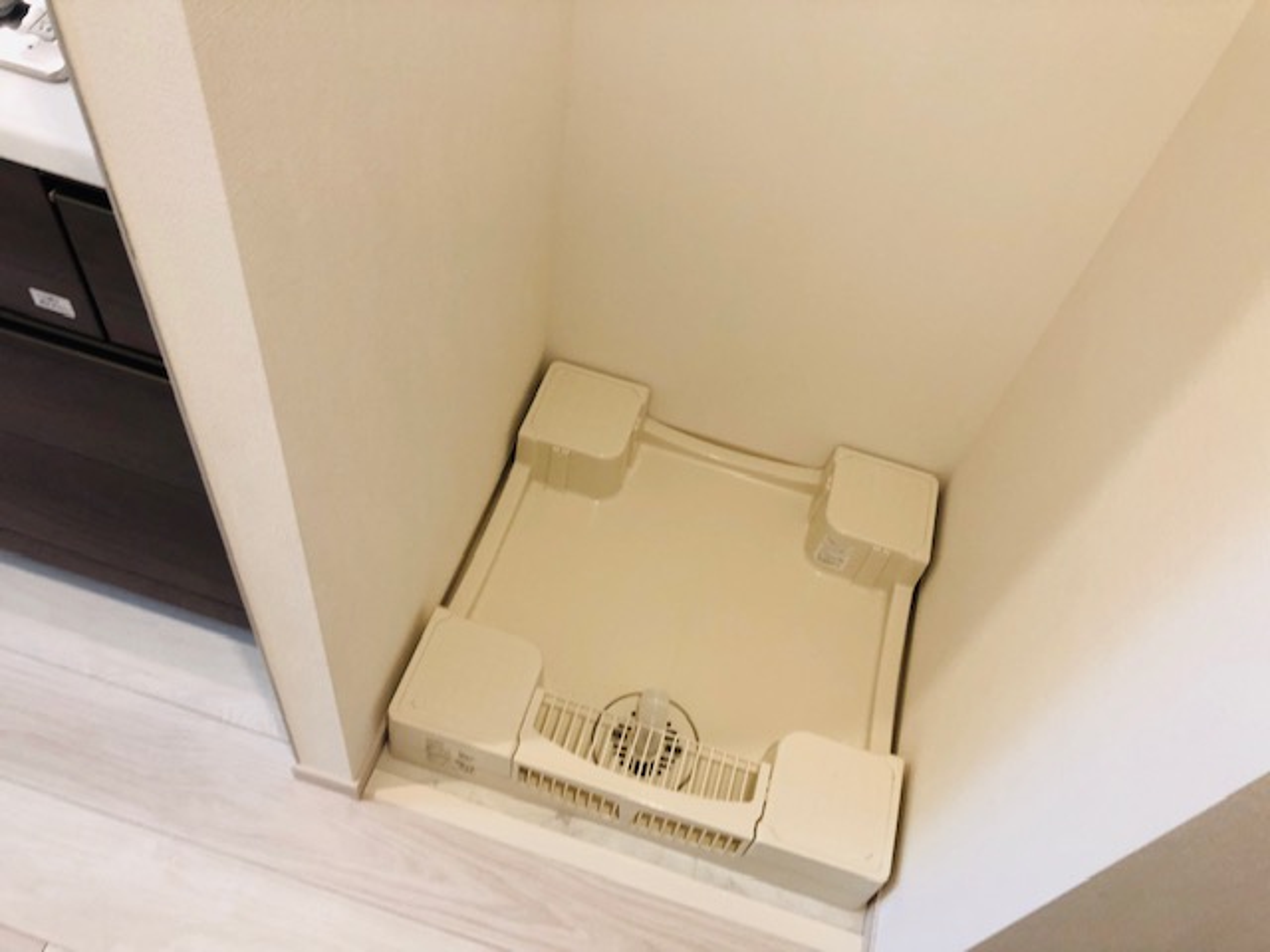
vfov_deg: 49.7
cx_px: 635
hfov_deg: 63.4
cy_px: 476
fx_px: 1027
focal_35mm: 28
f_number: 1.8
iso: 40
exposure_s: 1/20
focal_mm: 3.99
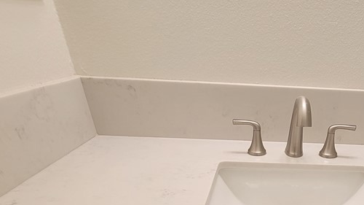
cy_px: 255
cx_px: 280
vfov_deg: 32.1
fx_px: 280
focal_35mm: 29
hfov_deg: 61.8
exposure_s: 1/60
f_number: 2.2
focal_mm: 2.2
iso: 200
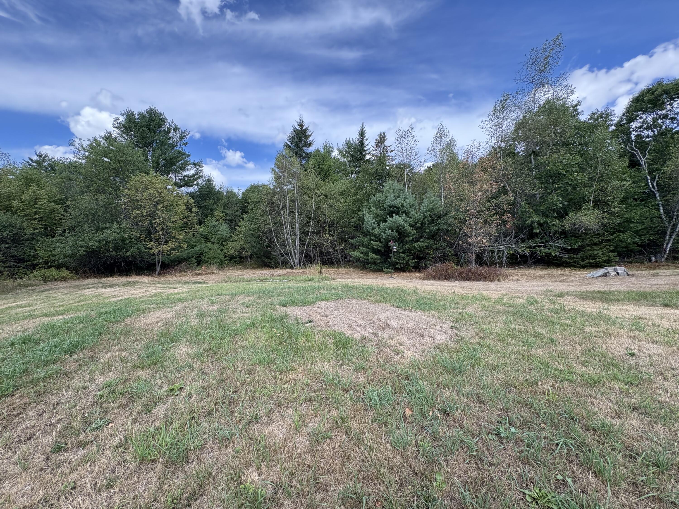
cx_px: 340
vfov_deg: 85.7
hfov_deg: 102.1
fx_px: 275
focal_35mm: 14
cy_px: 254
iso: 64
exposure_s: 1/512
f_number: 2.2
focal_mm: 2.22
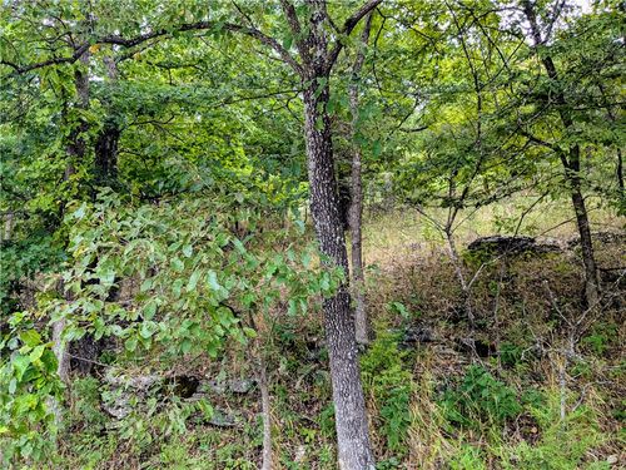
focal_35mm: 27
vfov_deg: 51.4
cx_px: 313
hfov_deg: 65.3
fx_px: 488
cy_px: 235
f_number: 1.73
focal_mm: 4.38
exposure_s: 1/221
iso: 42
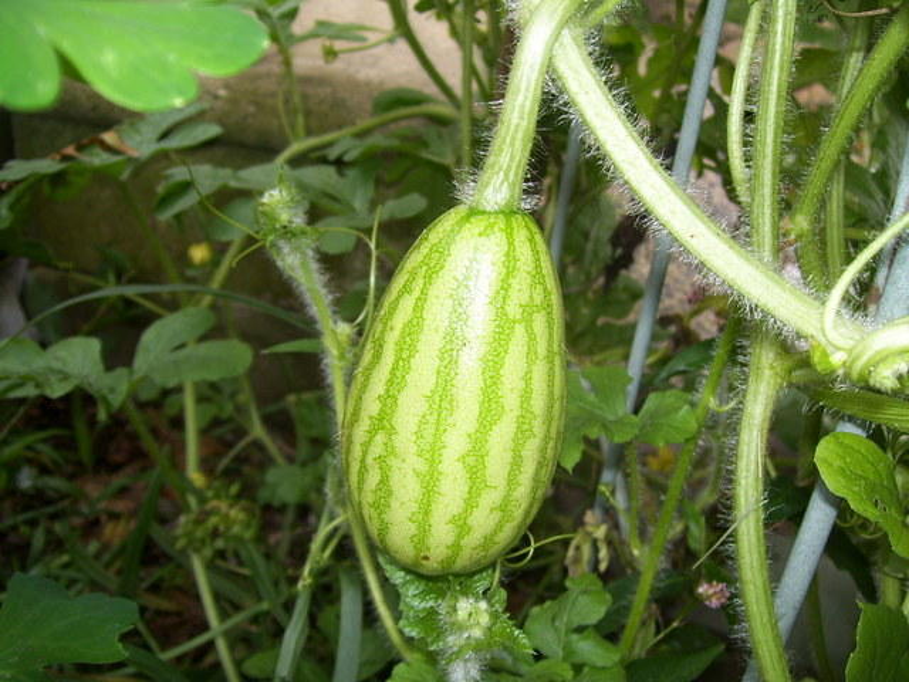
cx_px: 454
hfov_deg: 51.4
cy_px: 341
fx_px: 945
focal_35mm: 36
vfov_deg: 39.7
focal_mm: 6
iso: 80
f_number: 2.7
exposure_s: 1/60
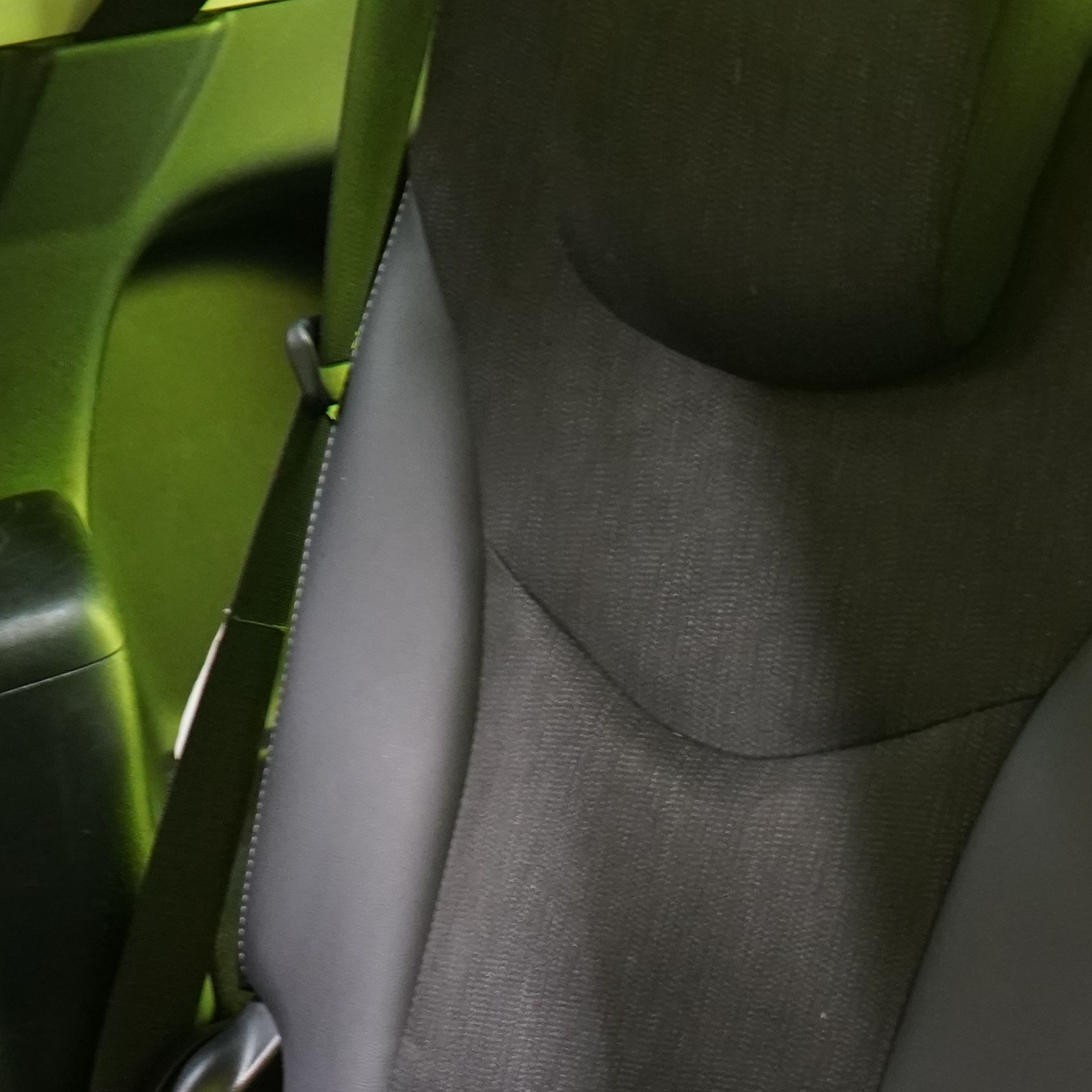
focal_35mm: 81
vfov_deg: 20.6
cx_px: 949
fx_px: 2891
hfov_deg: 21.0
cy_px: 1122
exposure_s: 1/8
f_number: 5.6
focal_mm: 28
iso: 4000
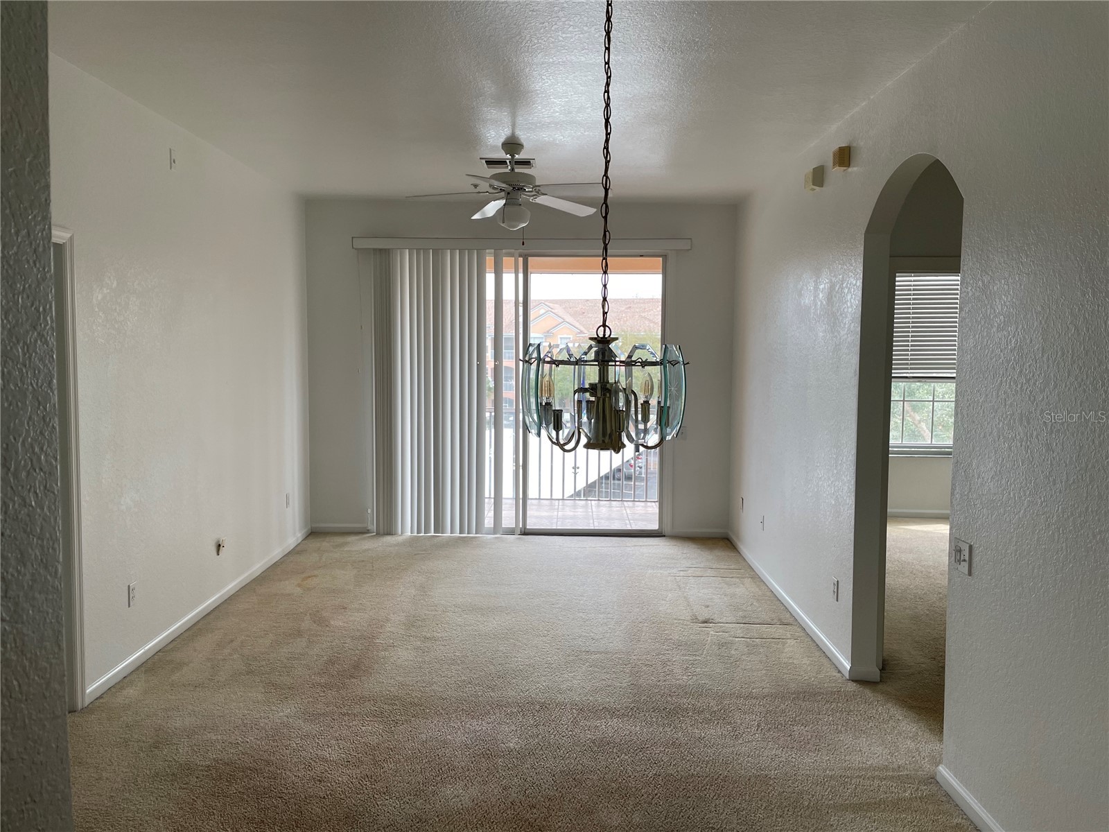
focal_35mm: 26
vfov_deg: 53.1
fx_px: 833
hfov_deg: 67.3
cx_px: 554
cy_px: 416
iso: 40
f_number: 1.6
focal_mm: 4.2
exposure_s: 1/121
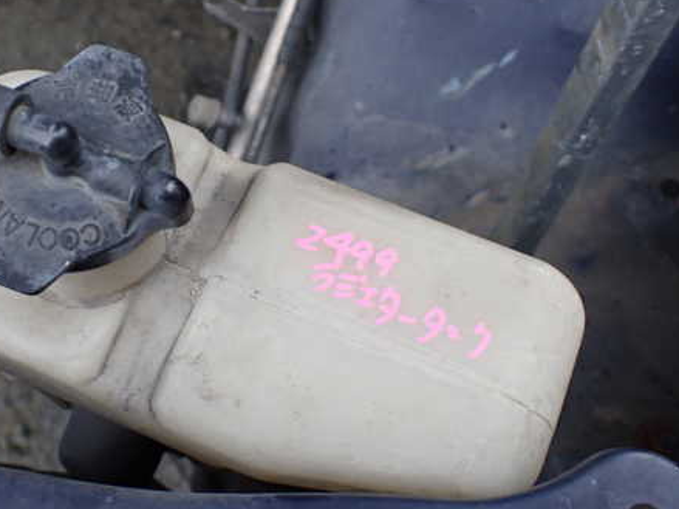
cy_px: 240
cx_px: 221
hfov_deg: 45.0
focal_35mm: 41
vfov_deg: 35.1
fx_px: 804
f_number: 2.3
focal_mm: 5.4
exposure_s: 1/125
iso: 320
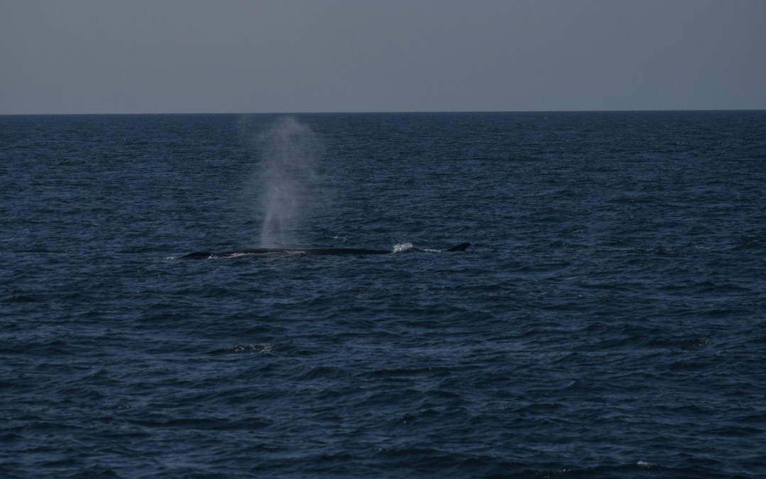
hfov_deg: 7.8
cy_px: 228
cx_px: 384
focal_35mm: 269
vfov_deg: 4.9
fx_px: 5607
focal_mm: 175
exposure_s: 1/4000
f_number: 7.1
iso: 200
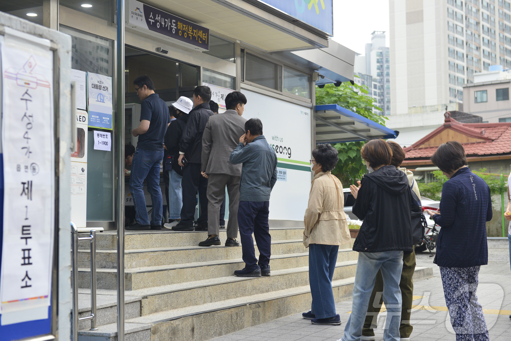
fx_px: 823
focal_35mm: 58
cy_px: 170
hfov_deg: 34.5
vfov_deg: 23.4
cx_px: 256
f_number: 4.5
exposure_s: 1/500
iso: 1000
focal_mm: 58
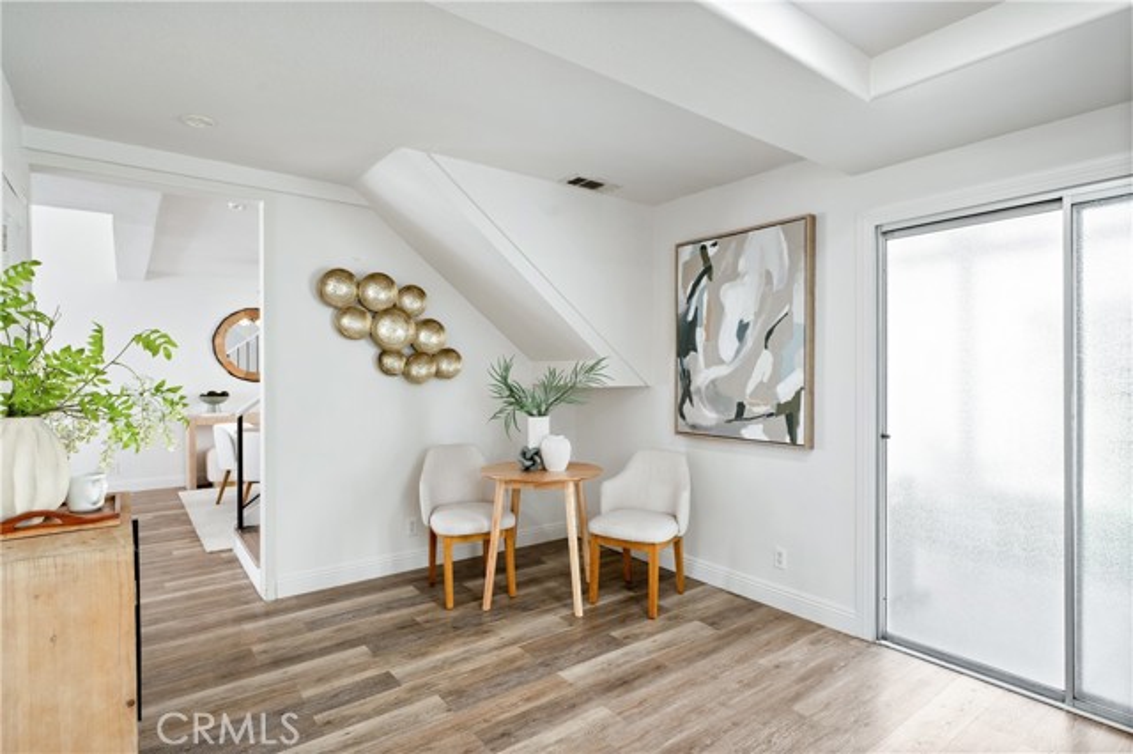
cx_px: 566
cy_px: 377
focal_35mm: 18
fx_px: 582
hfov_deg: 88.5
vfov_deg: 65.9
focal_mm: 18.5
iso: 320
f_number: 7.1
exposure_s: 1/20
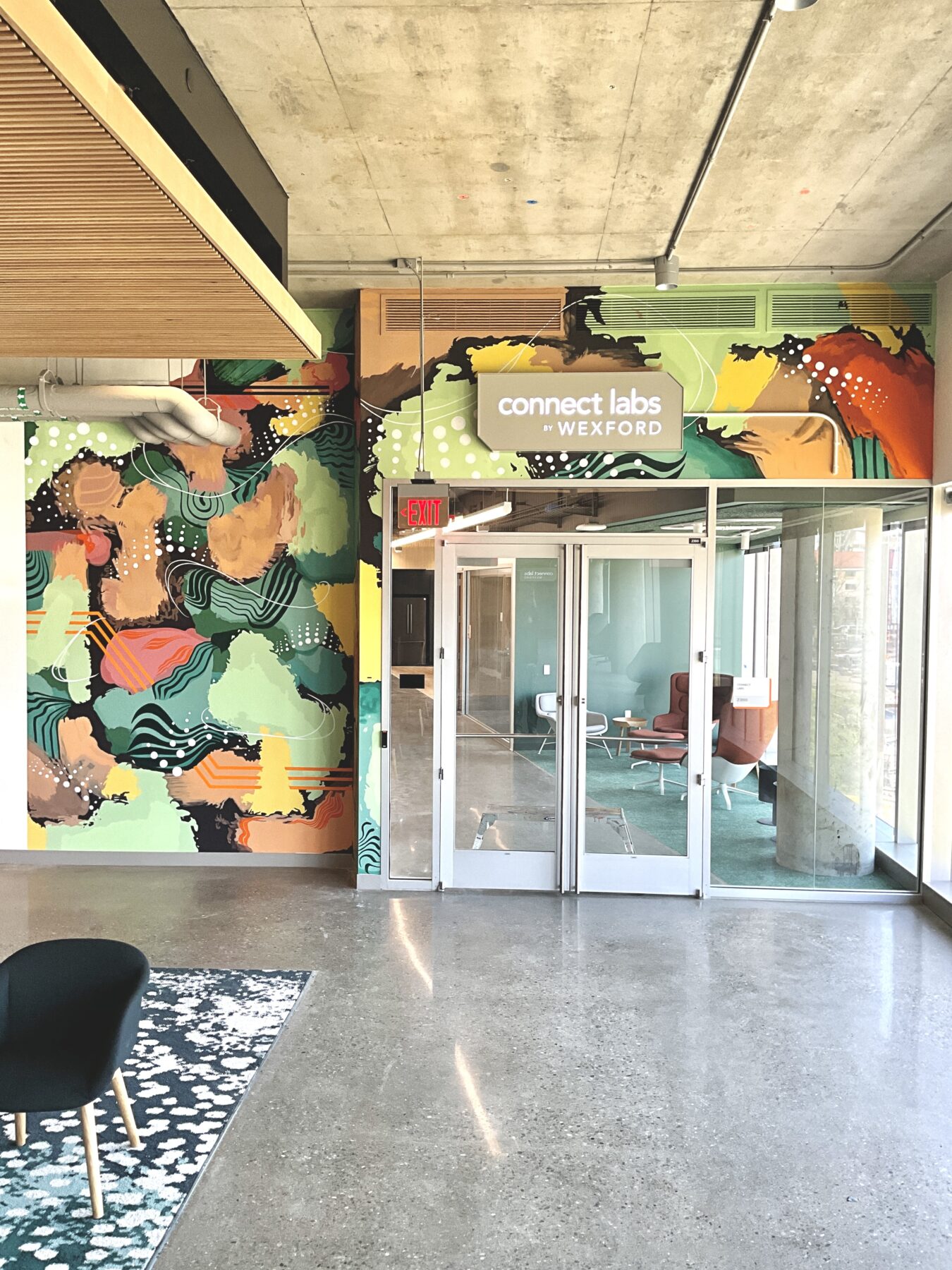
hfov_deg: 48.2
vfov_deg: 61.7
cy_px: 635
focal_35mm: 29
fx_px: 1063
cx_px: 476
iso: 64
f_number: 1.8
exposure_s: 1/121
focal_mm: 3
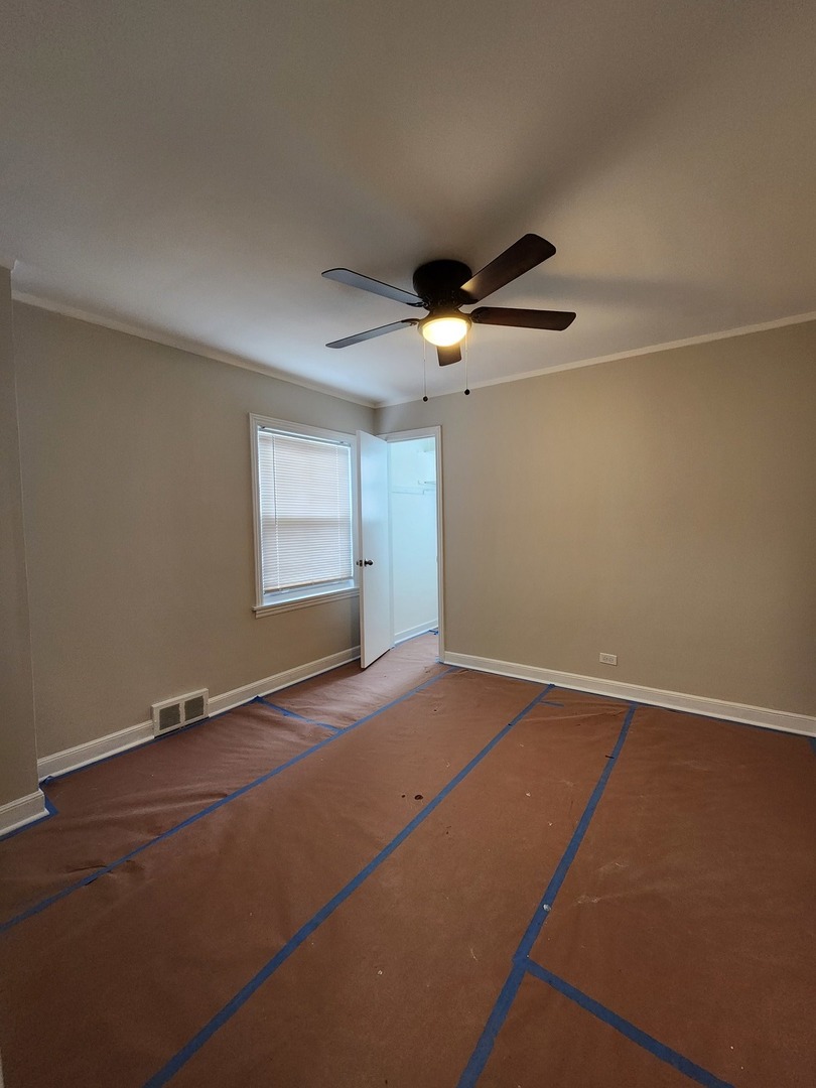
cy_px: 544
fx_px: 409
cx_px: 408
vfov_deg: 106.2
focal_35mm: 13
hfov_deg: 89.9
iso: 400
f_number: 2.2
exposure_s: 1/60
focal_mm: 2.2
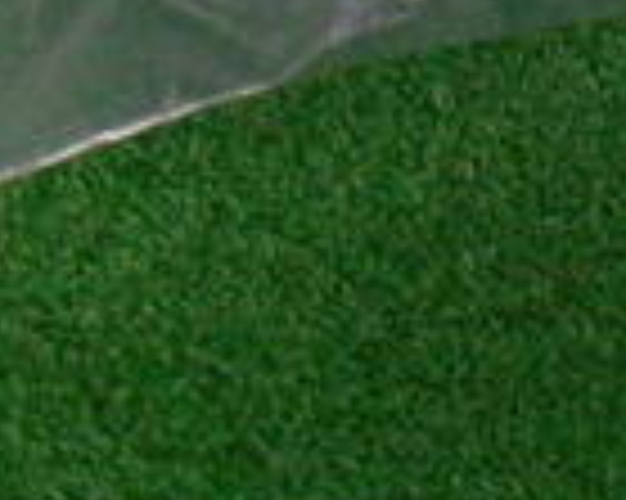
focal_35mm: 117
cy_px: -486
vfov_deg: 11.8
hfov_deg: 13.7
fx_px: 2166
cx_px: 1293
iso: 400
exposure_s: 1/20
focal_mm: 4.6
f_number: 3.2
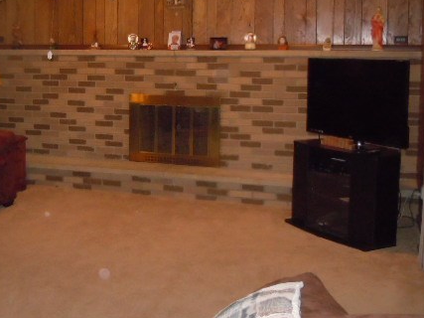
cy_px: 97
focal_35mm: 51
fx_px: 625
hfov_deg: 36.8
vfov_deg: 28.3
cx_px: 119
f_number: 3.6
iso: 800
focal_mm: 6.2
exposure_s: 1/30
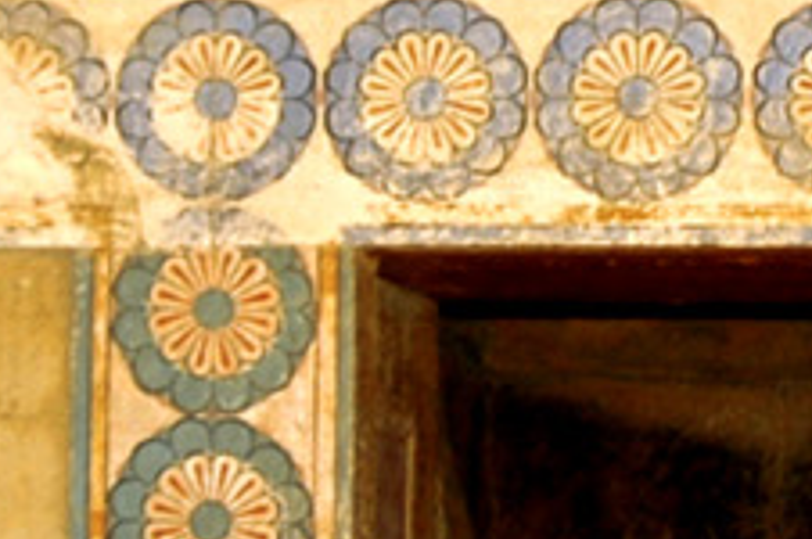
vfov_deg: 7.2
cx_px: 812
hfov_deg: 10.7
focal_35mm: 191
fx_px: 4302
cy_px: 140
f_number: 3.5
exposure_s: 1/60
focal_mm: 18
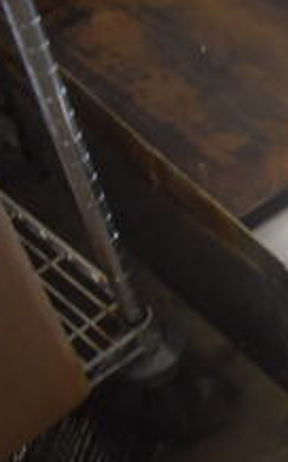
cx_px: 616
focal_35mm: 77
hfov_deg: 13.7
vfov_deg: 26.2
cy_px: 70
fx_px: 968
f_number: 3.5
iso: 1600
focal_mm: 18
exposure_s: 1/125
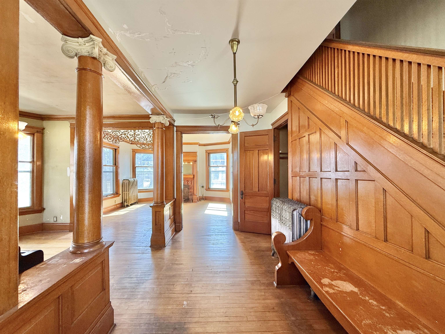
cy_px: 167
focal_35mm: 14
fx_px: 180
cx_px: 222
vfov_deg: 85.7
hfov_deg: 102.1
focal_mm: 2.22
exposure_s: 1/120
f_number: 2.2
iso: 160
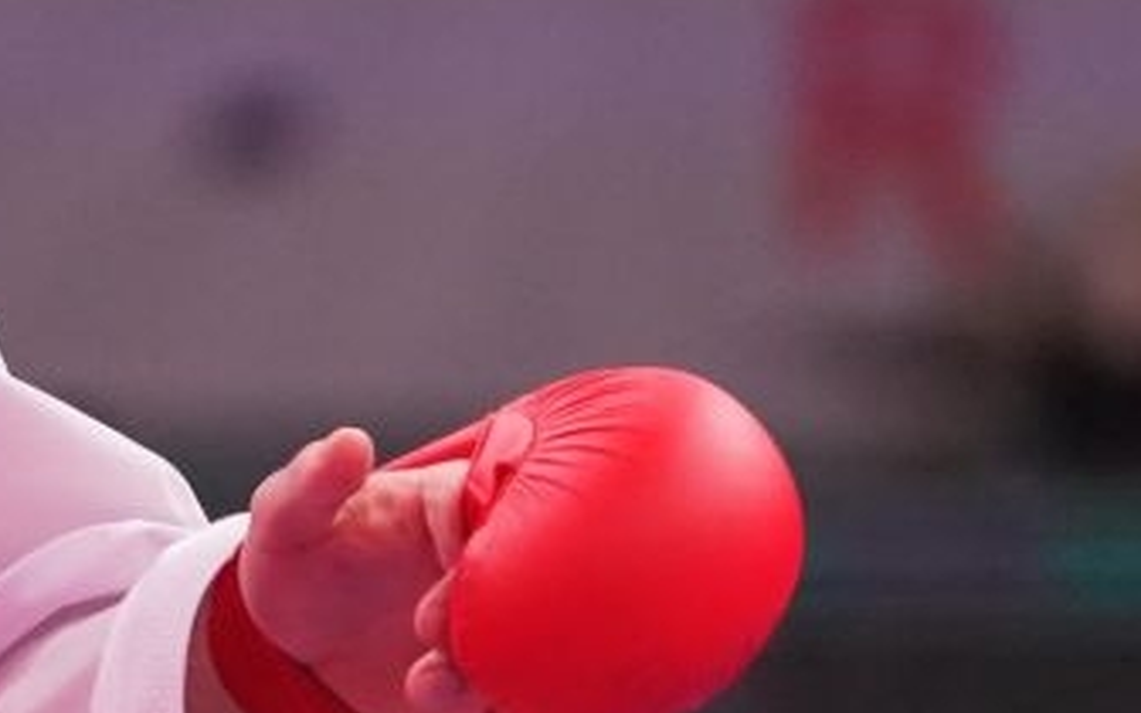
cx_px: 564
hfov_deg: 1.9
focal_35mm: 1092
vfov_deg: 1.2
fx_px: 33957
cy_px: 336
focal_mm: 200
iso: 4000
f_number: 2.8
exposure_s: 1/1000
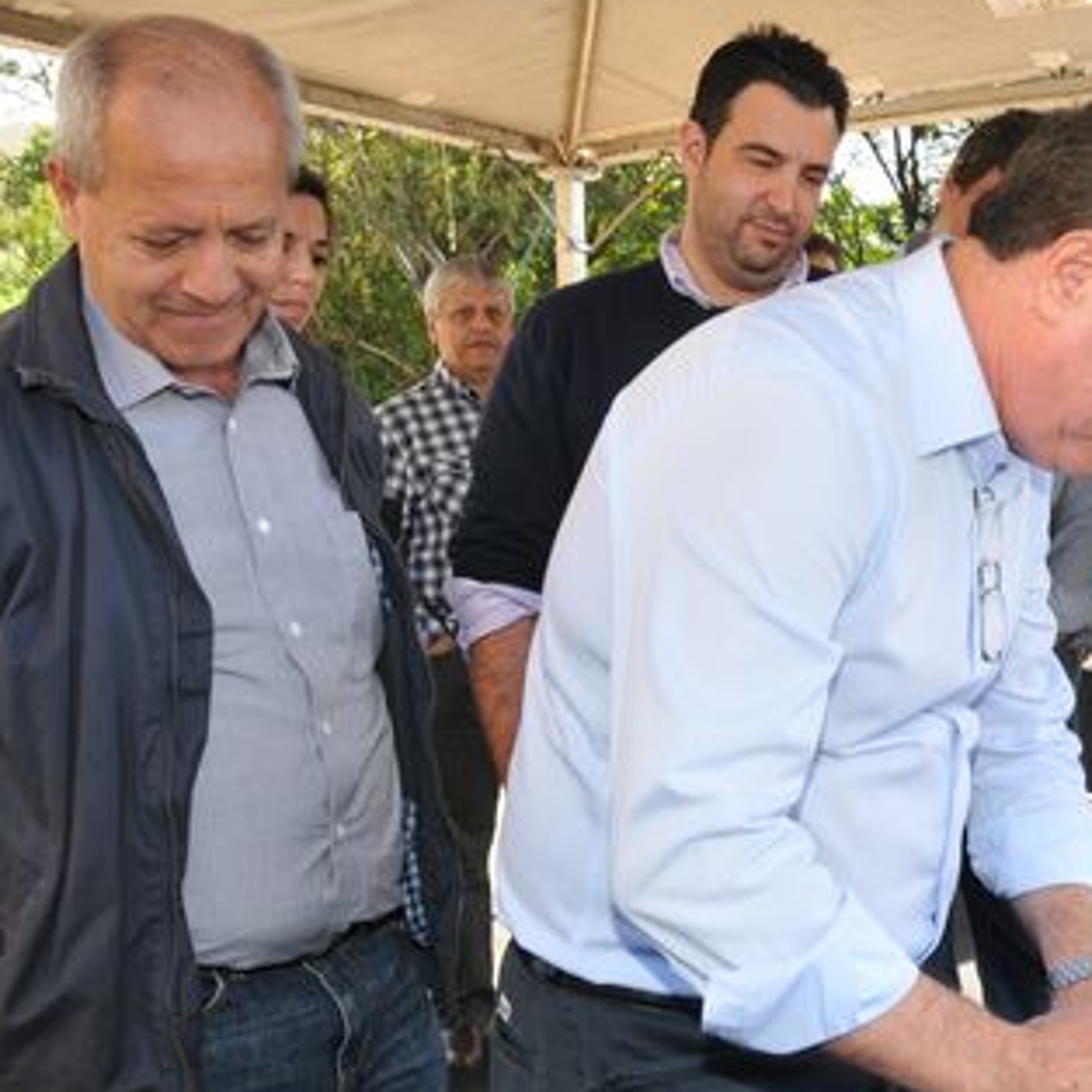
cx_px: 929
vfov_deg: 37.6
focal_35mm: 45
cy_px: 595
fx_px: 1602
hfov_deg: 35.9
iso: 400
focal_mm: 17
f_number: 8
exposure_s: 1/160
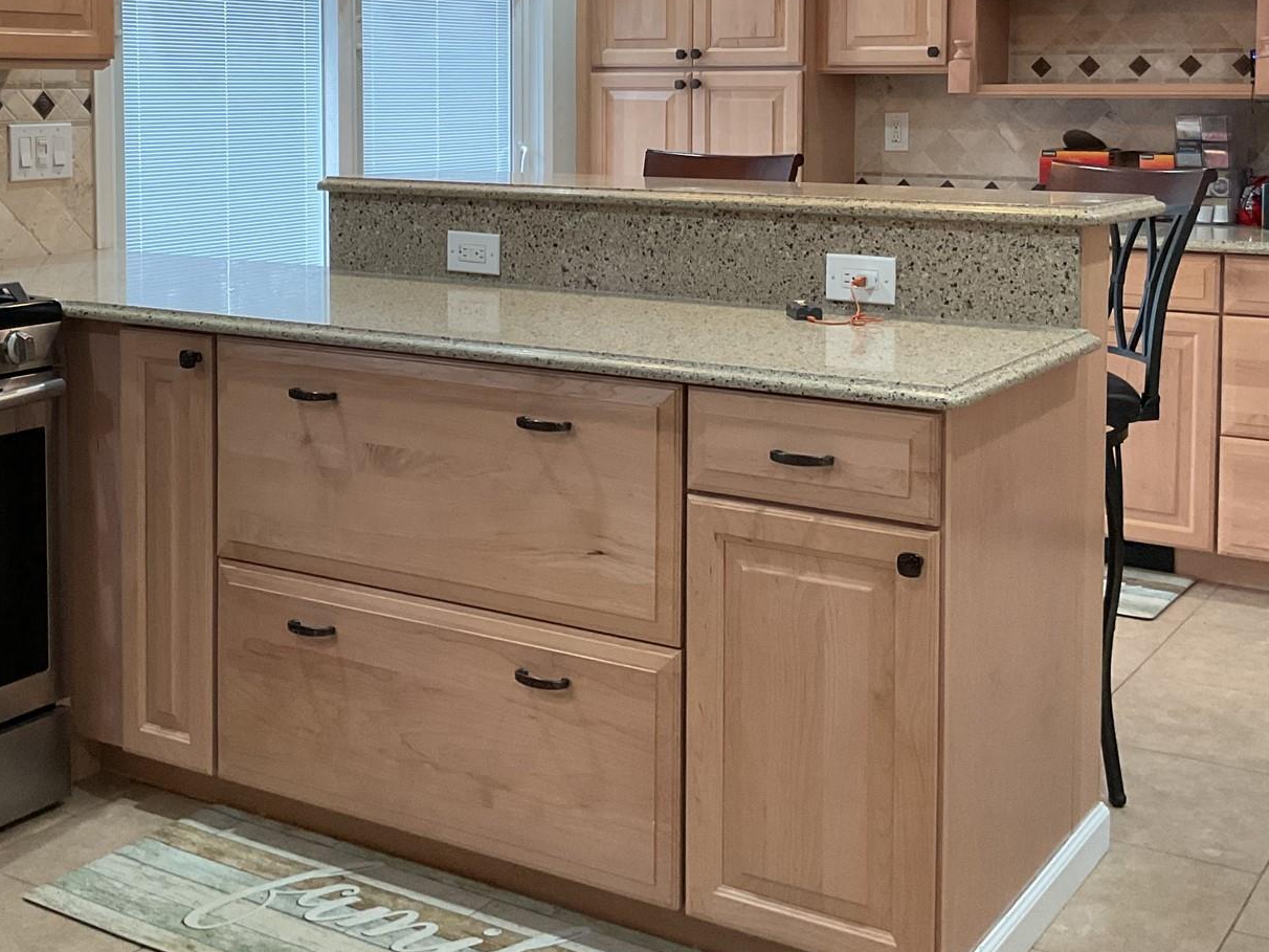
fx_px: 1796
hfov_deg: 38.9
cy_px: 205
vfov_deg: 29.1
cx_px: 565
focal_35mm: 49
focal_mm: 3
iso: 80
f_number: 1.8
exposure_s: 1/60
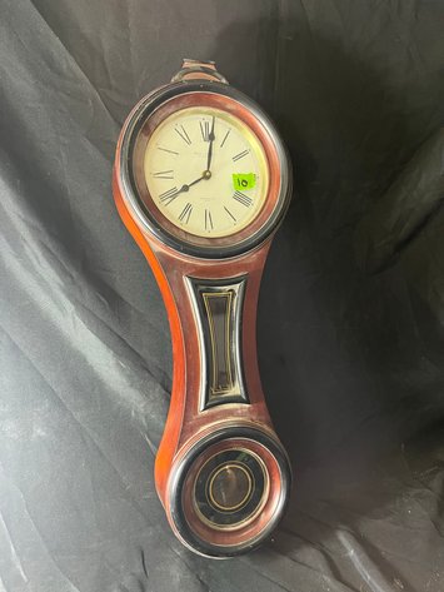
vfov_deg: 67.3
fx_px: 444
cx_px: 222
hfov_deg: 53.1
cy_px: 296
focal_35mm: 26
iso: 320
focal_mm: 5.1
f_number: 1.6
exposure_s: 1/60
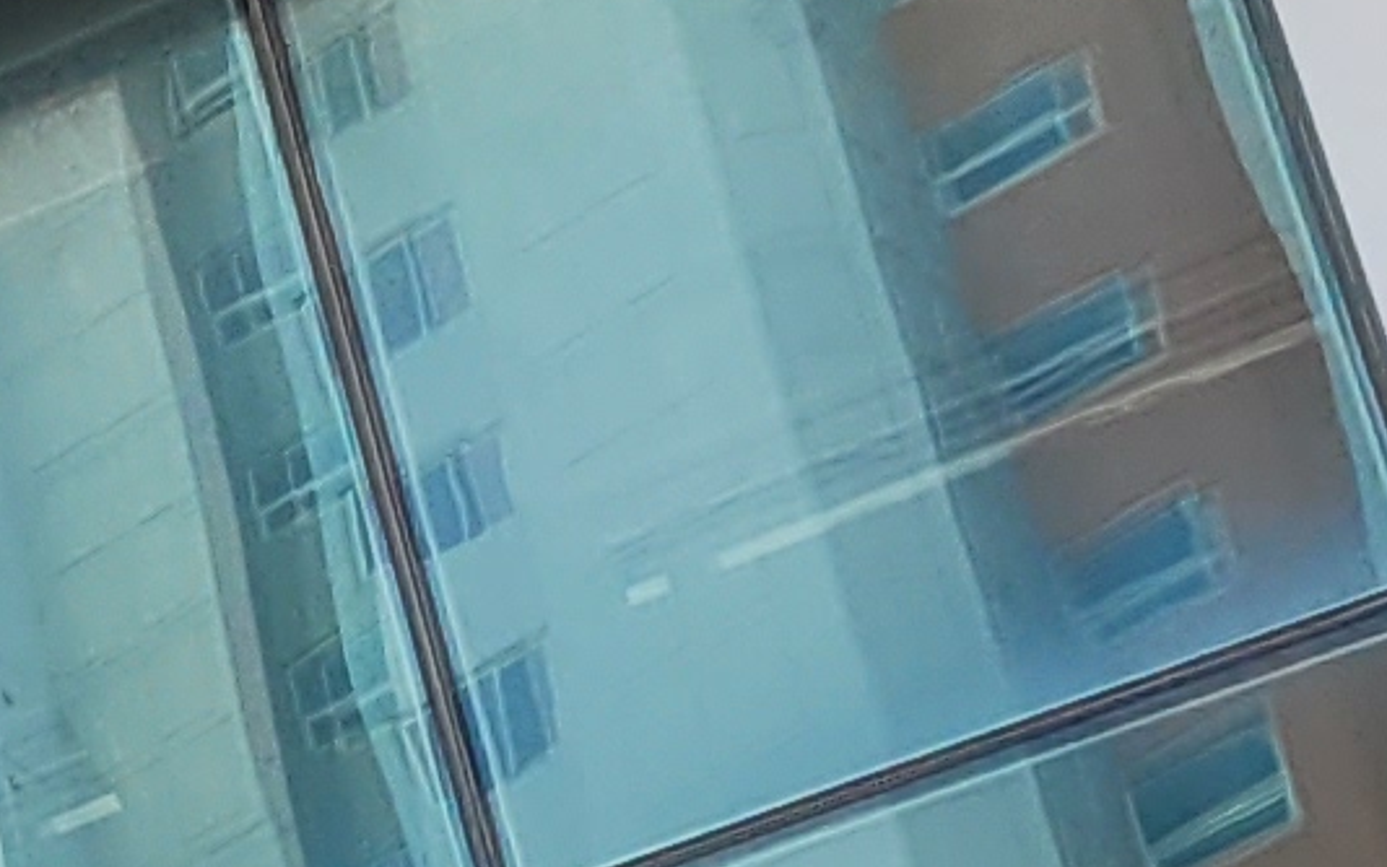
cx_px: -3260
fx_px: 7864
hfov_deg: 8.1
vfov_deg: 5.9
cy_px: 2640
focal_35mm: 208
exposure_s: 1/232
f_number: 1.8
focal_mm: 5.4
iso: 40
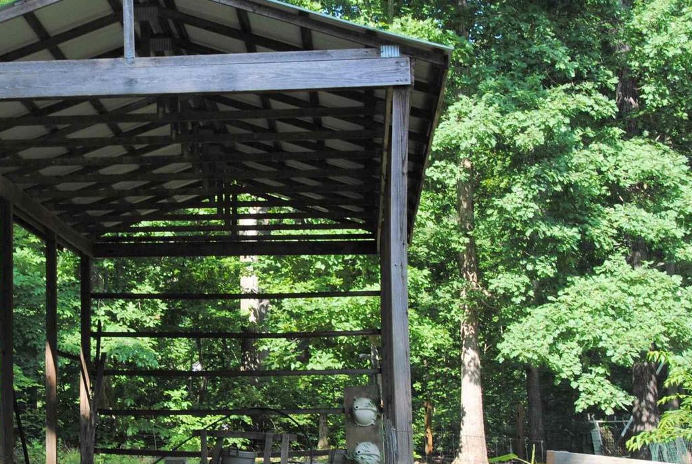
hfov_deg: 25.6
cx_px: 168
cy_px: 291
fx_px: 1501
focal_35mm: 78
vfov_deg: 17.5
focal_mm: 26
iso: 180
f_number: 5.6
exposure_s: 1/125
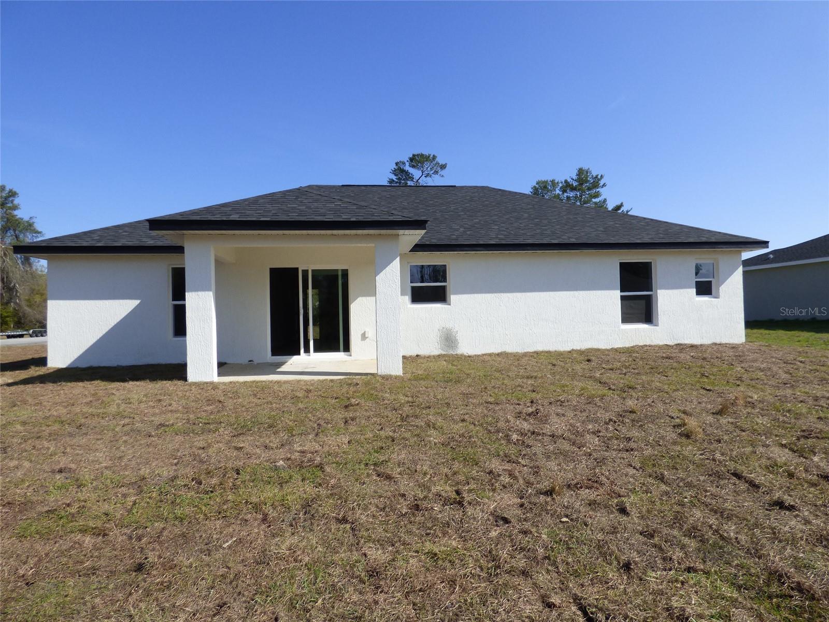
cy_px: 311
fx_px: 479
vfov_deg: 66.0
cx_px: 414
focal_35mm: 20
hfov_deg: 81.7
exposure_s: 1/2000
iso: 100
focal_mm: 3.58
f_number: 2.8
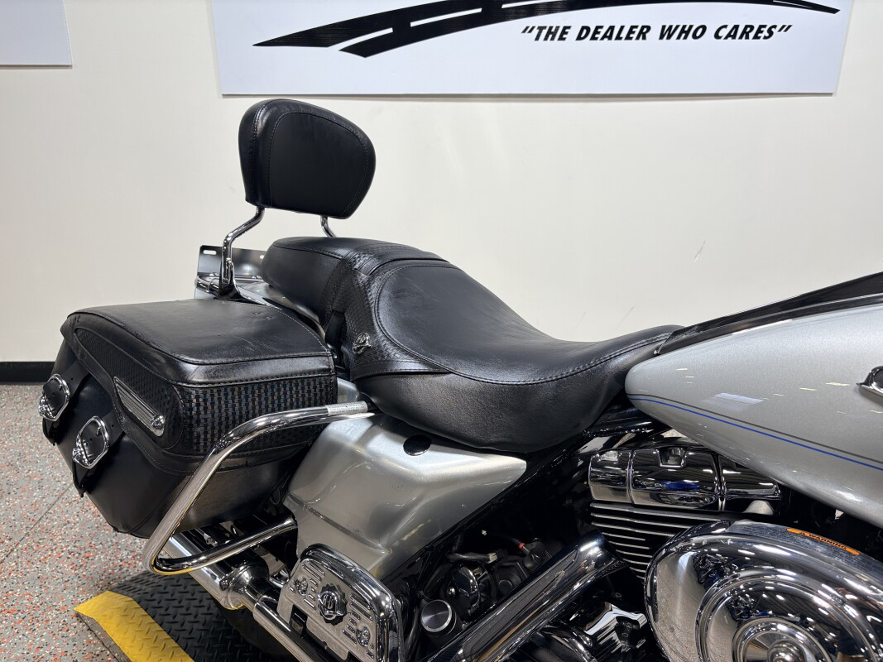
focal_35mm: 26
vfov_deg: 53.1
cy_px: 331
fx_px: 663
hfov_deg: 67.3
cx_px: 442
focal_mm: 5.96
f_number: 1.6
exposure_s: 1/120
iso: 40
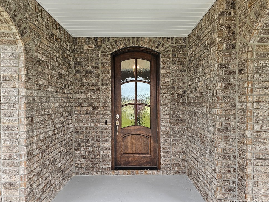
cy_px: 103
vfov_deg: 56.8
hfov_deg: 71.6
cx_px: 137
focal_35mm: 24
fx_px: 187
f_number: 1.7
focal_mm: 6.3
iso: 25
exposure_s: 1/180
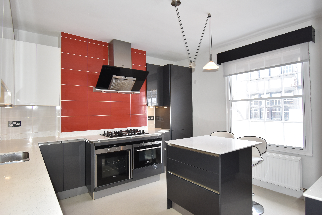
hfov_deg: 85.4
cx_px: 161
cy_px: 108
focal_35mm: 20
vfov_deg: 63.3
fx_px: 174
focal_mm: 13
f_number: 4.8
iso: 640
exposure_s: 1/60
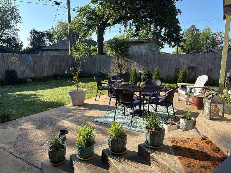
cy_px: 86
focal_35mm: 26
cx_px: 116
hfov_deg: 67.3
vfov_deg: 53.1
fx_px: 174
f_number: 1.6
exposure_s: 1/1420
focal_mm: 5.96
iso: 64
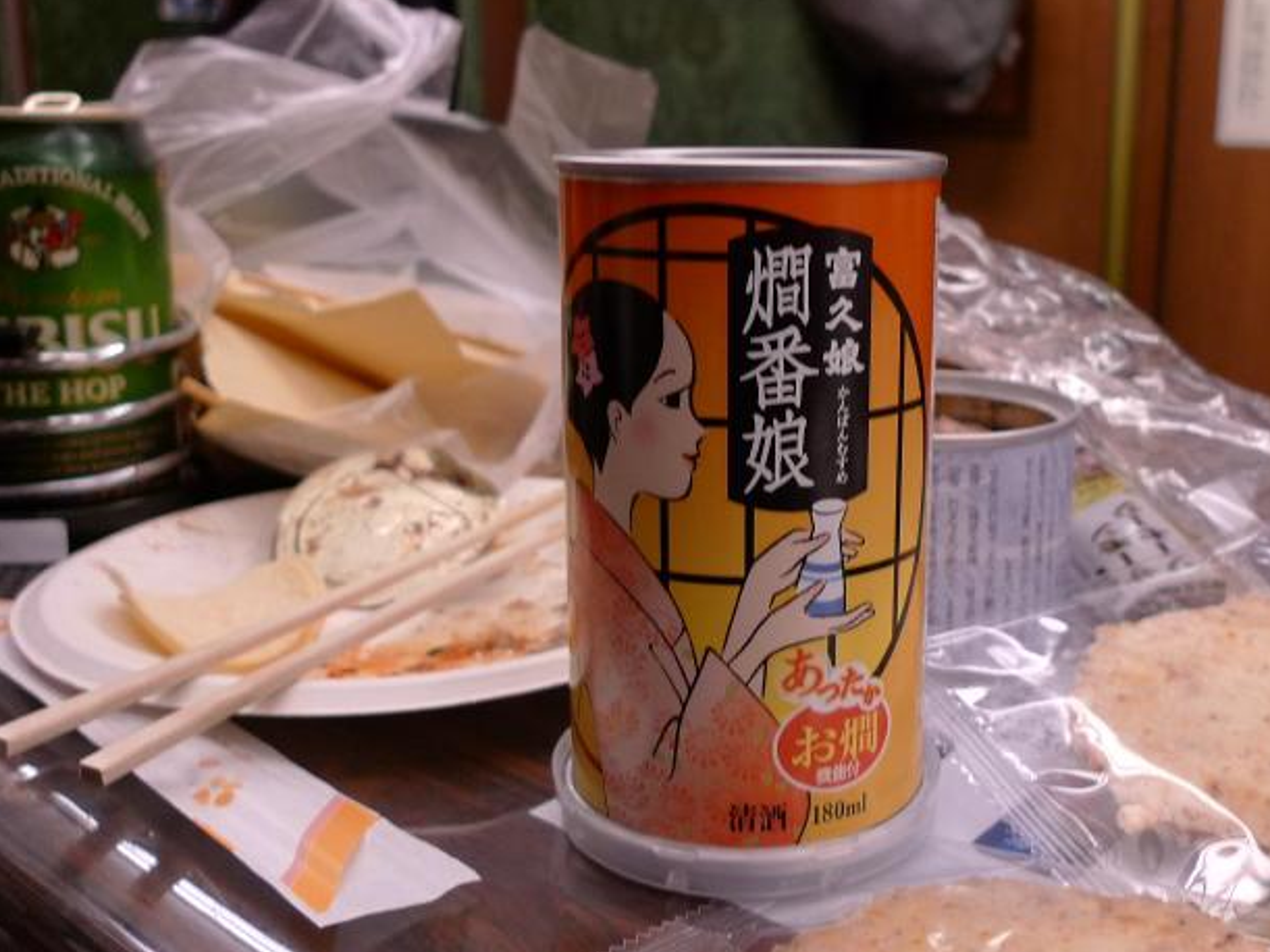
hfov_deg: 48.8
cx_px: 725
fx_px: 1394
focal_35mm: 38
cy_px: 412
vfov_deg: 37.6
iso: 200
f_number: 2
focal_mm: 5.1
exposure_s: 1/30
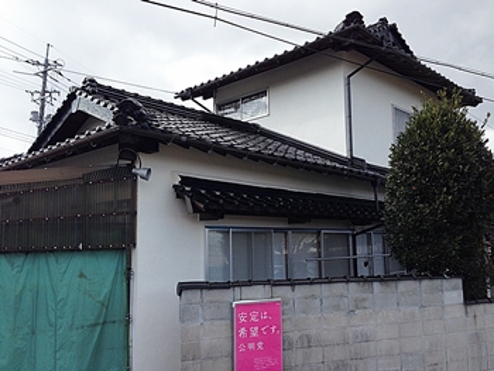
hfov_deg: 55.3
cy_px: 186
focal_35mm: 33
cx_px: 247
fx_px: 471
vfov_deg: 43.0
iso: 50
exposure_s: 1/786
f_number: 2.4
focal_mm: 4.12
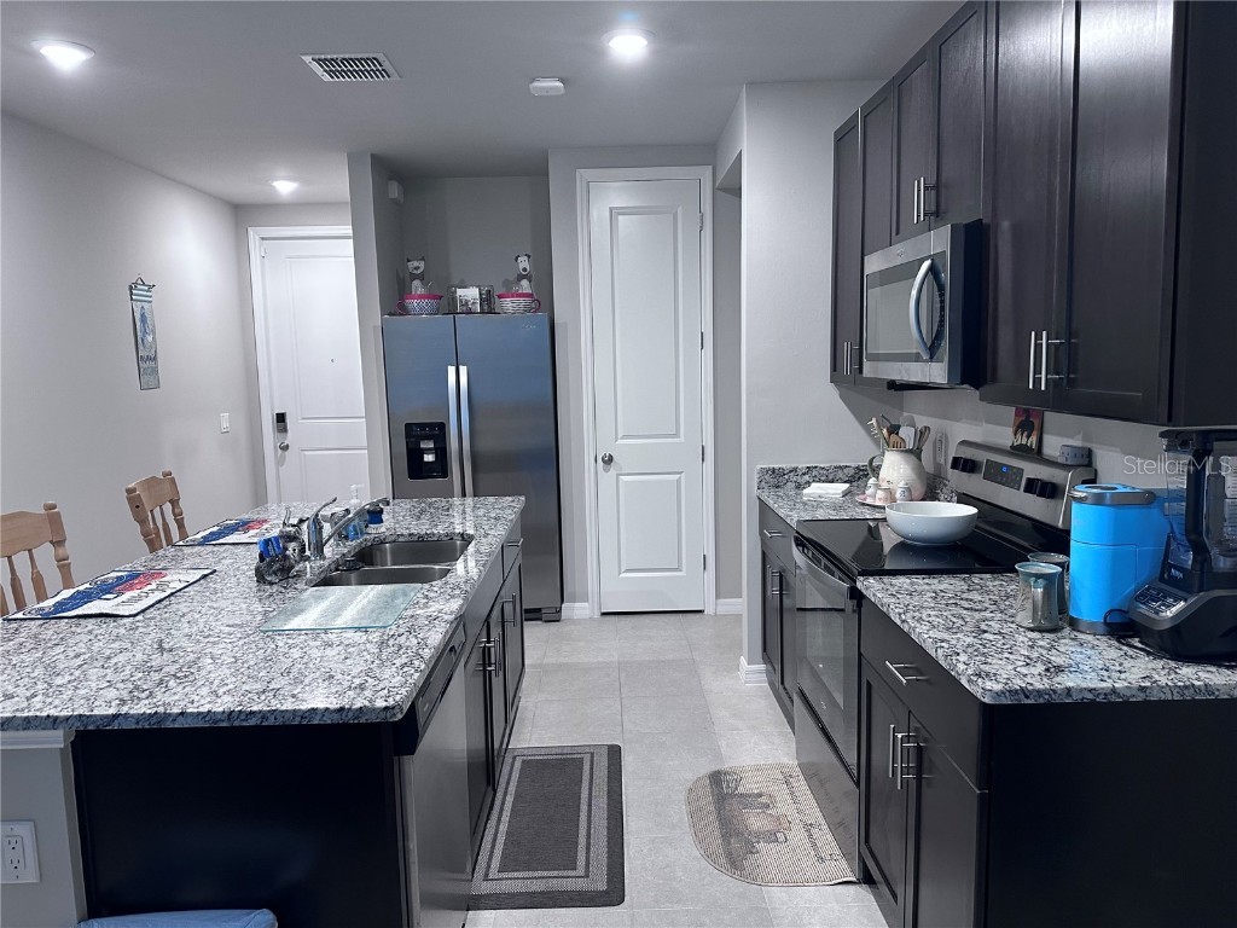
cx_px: 618
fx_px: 858
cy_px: 464
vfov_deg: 56.8
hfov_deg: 71.6
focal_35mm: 24
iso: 250
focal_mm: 6.86
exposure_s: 1/60
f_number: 1.78
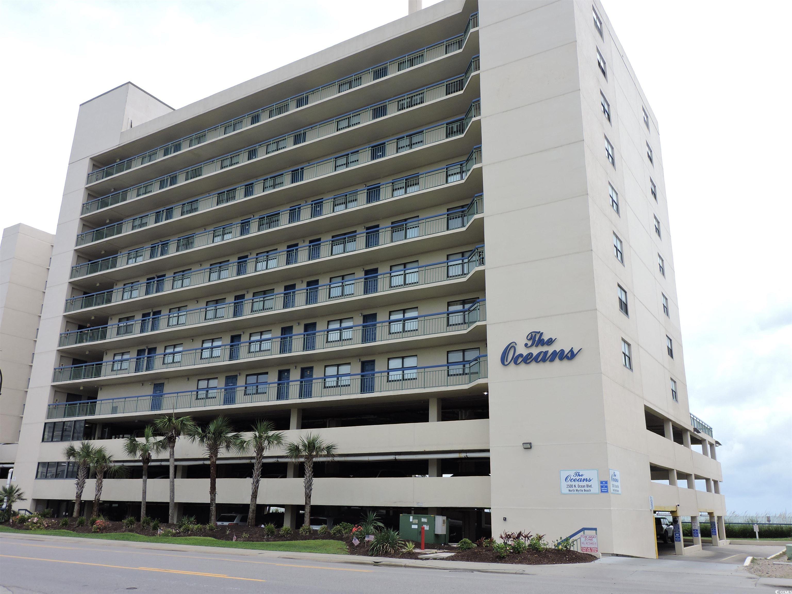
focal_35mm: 30
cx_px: 396
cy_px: 297
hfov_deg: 60.0
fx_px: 686
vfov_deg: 46.8
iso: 100
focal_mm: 5.4
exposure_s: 1/1000
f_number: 3.1
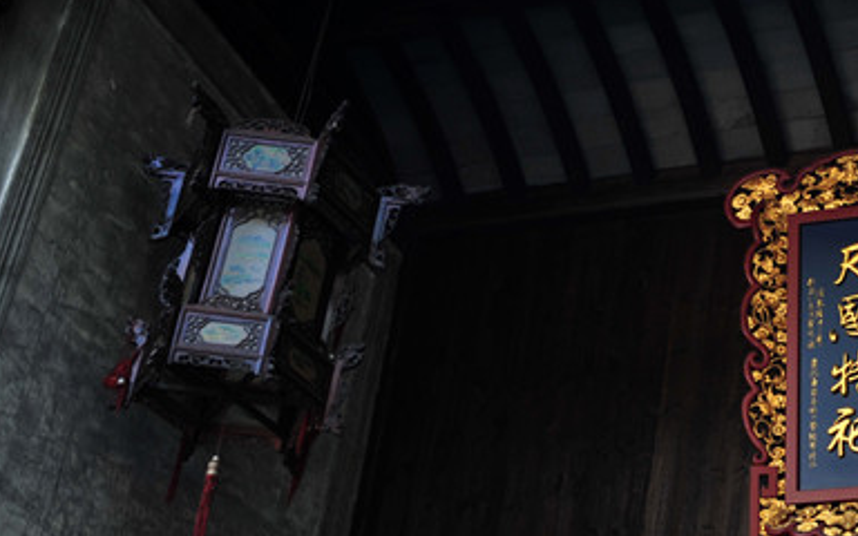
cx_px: 867
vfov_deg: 16.3
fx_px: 1847
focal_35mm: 79
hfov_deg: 24.9
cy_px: 496
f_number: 2.8
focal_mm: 35
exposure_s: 1/200
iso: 200
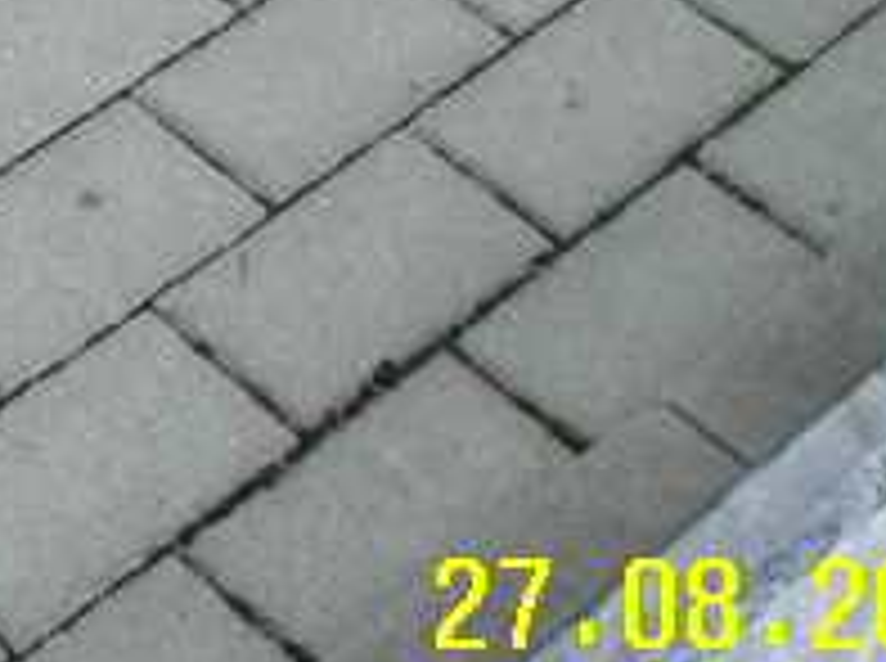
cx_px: -922
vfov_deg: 10.6
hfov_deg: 13.4
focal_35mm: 125
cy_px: -757
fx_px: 3194
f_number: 3.4
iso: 80
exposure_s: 1/90
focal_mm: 5.2
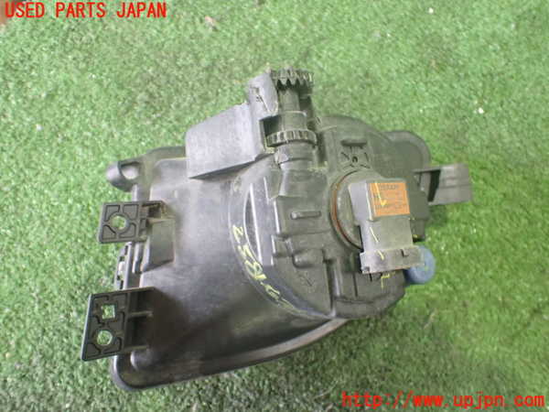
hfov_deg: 60.0
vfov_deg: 46.8
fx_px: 476
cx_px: 274
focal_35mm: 30
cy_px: 206
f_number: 2.3
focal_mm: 5.4
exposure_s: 1/30
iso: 1000
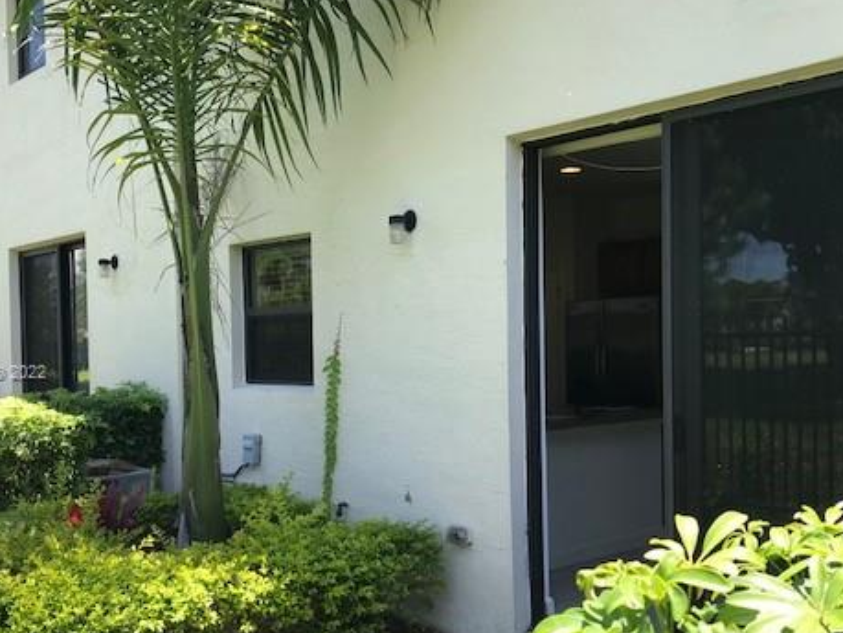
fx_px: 951
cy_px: 374
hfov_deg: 47.8
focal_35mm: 39
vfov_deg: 36.8
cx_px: 380
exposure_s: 1/517
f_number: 1.8
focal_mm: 3.99
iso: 20
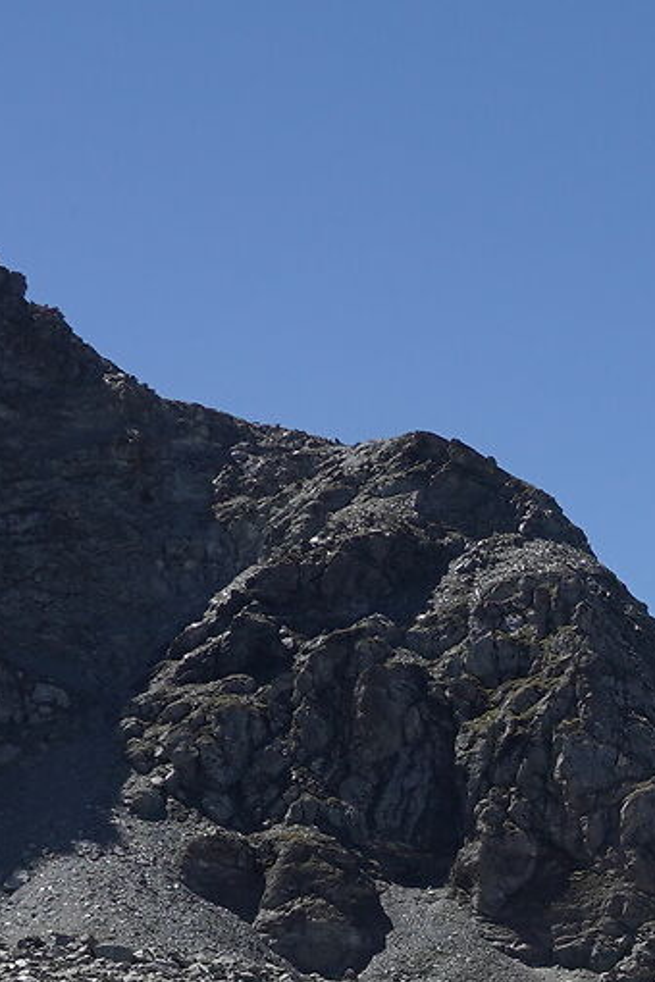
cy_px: 1413
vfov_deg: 16.7
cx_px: 1314
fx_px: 3084
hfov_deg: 11.0
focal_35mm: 113
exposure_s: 1/250
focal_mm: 16
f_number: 9
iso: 100
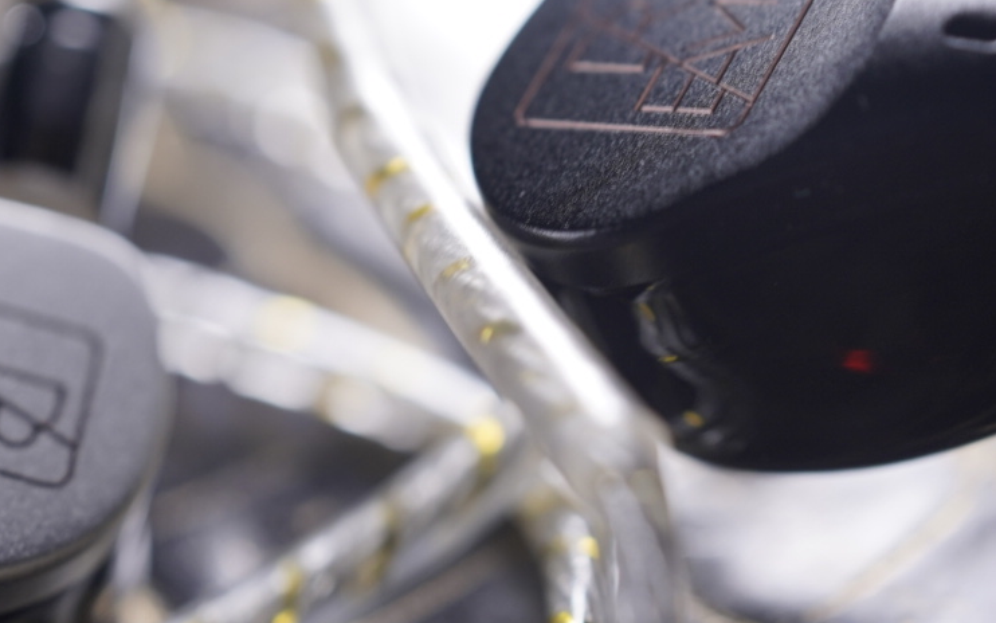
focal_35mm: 111
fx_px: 3013
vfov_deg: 11.8
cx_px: 444
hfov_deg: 18.8
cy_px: 287
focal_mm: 50
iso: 320
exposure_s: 1/60
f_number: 4
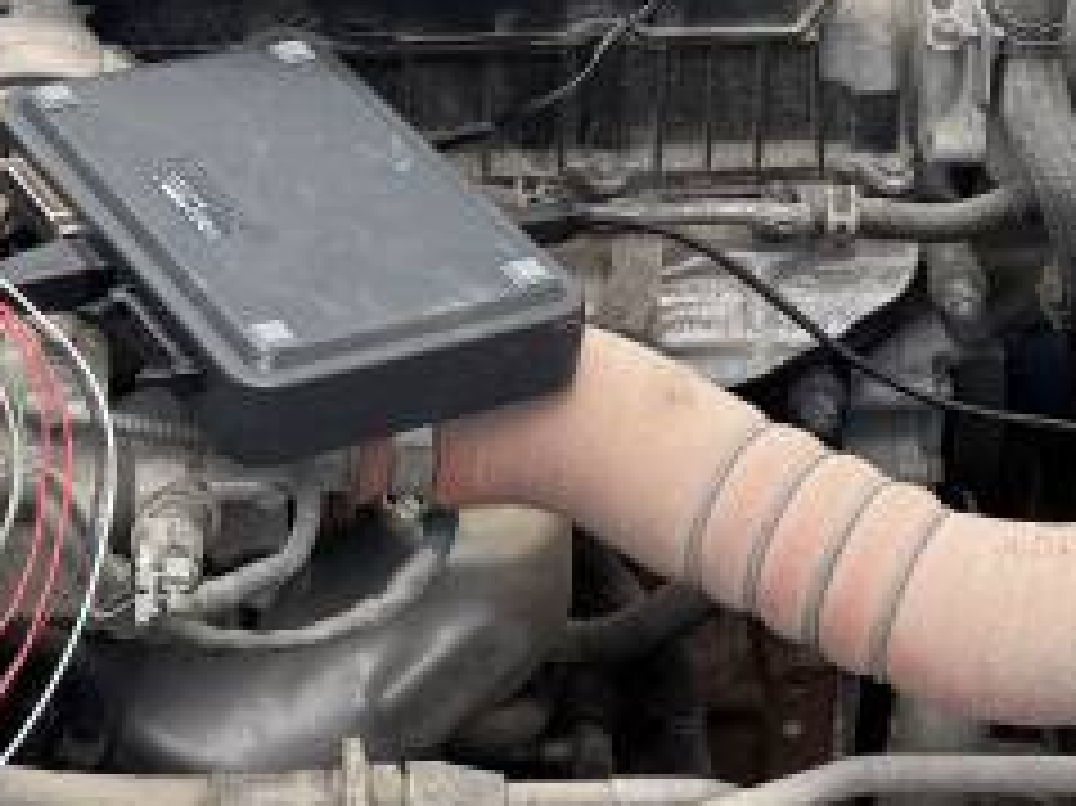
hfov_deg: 19.1
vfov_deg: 14.0
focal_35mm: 103
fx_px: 3200
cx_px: 459
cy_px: -95
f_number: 1.78
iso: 64
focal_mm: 6.76
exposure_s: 1/221
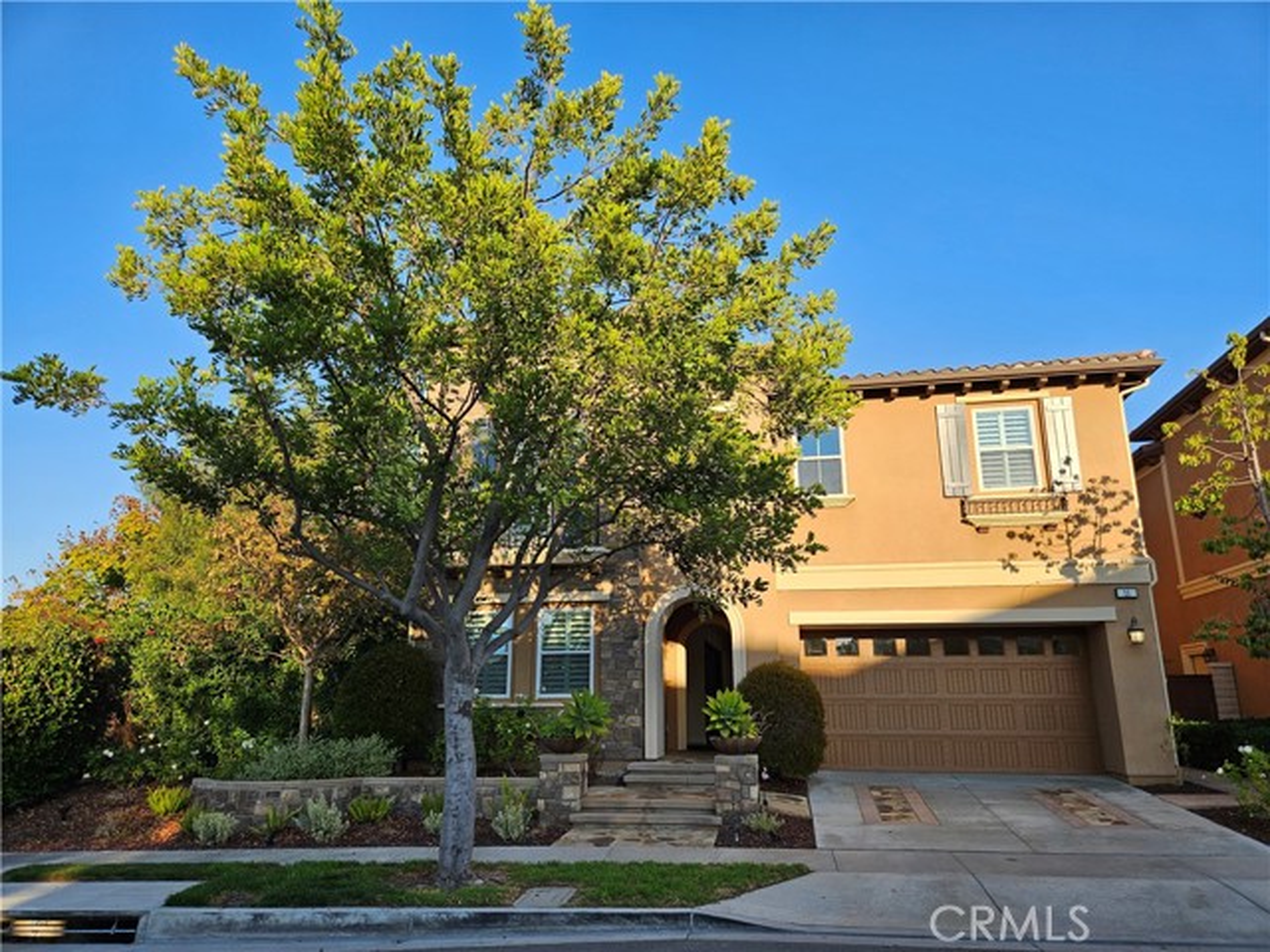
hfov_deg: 73.9
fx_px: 844
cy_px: 476
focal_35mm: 23
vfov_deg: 58.9
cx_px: 635
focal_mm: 5.4
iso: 25
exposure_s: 1/769
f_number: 1.8
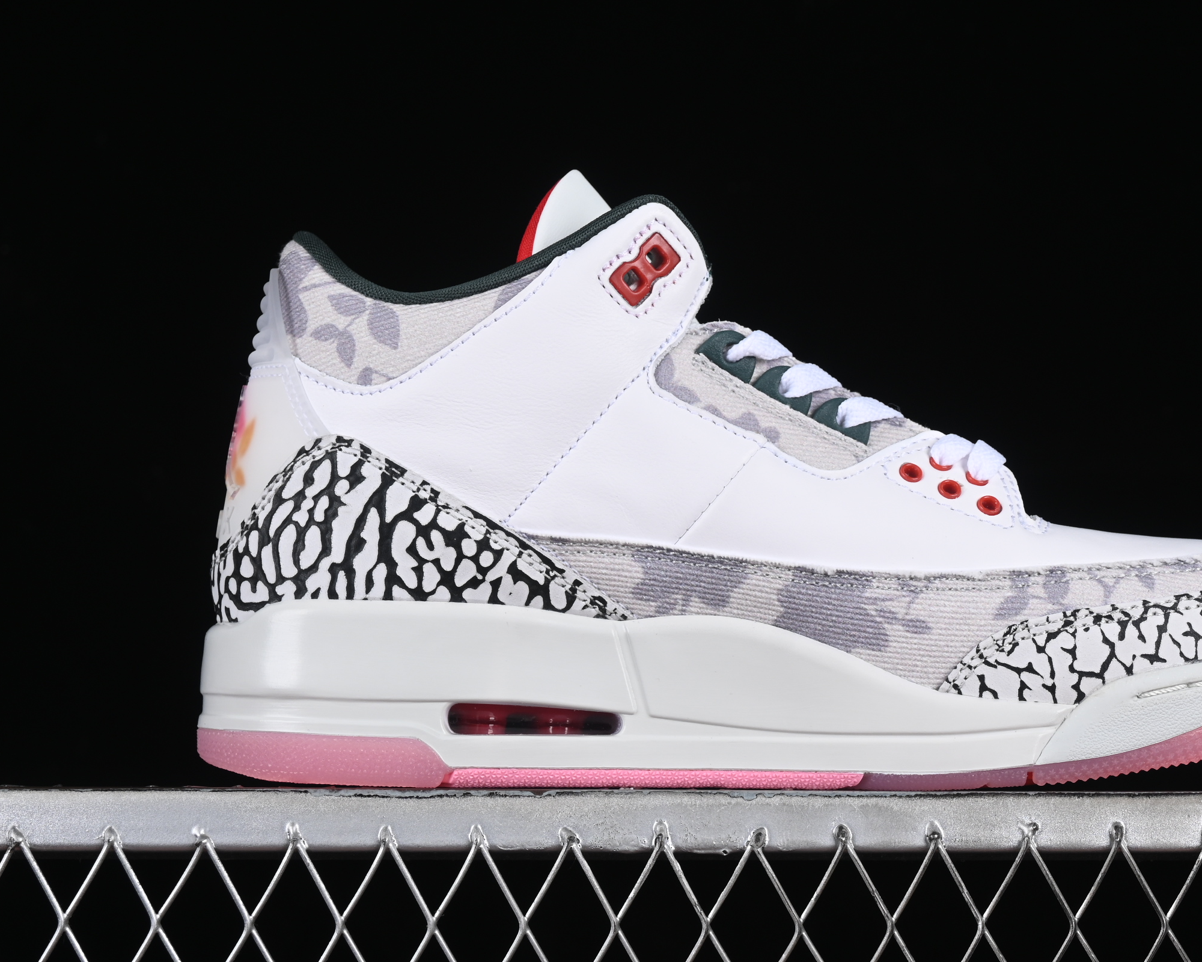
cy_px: 440
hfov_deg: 19.5
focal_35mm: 98
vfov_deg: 15.7
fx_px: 3486
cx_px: 772
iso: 160
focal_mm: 50
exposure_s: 1/100
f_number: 8
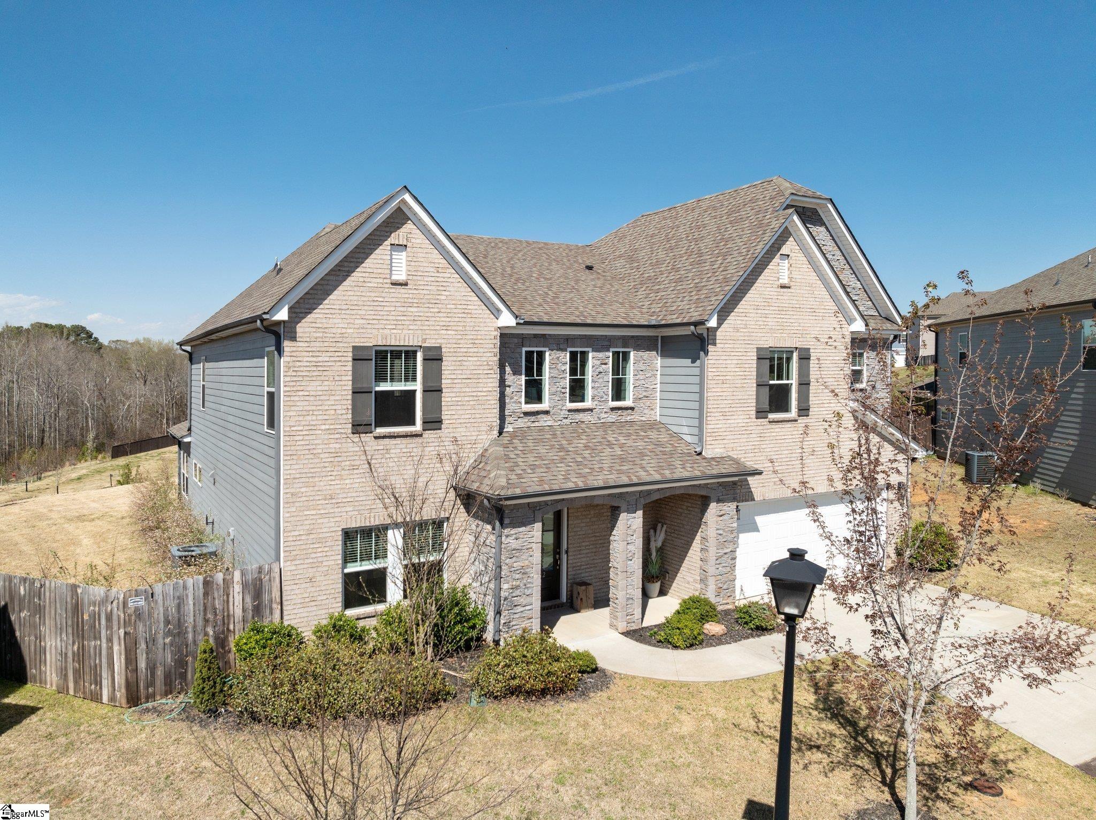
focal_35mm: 24
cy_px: 410
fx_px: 759
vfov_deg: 56.8
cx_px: 548
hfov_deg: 71.6
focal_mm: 12.29
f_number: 4.5
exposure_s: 1/120
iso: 100
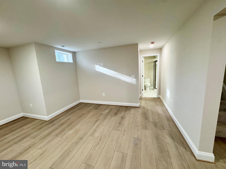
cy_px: 84
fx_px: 91
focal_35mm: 14
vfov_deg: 85.7
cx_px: 113
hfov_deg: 102.1
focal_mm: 2.22
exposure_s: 1/120
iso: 250
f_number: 2.2
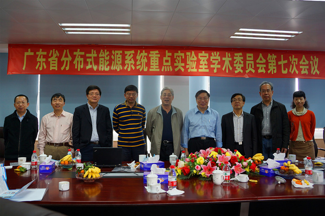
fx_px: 271
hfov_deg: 61.9
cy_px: 108
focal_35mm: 30
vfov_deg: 43.6
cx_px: 162
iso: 200
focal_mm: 20
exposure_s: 1/50
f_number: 4
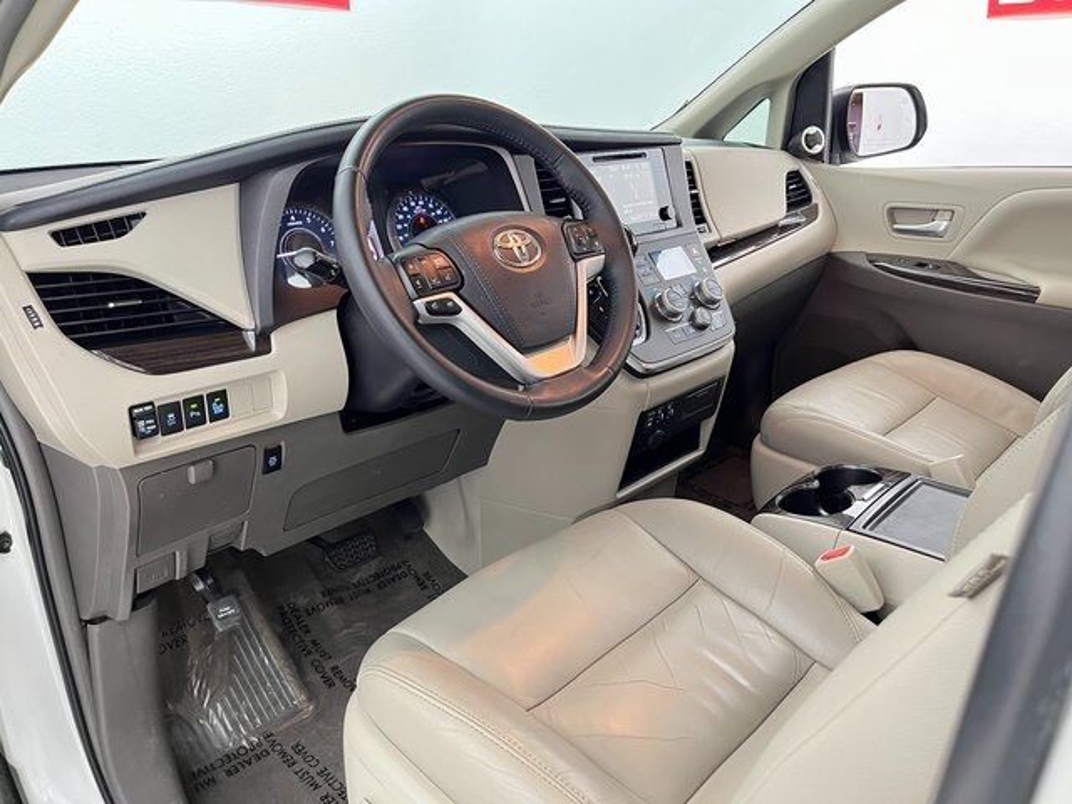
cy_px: 402
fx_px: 805
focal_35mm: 26
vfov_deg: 53.1
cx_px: 536
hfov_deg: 67.3
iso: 640
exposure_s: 1/40
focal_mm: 5.1
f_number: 1.6
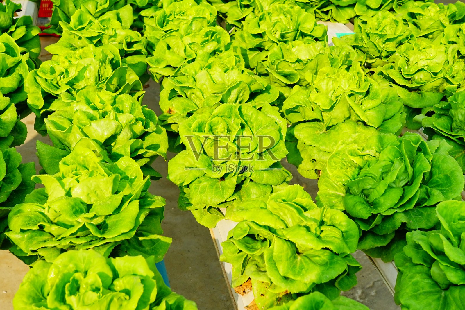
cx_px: 232
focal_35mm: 46
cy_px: 155
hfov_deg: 42.7
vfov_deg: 29.2
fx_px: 594
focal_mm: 31
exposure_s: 1/160
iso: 100
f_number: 10
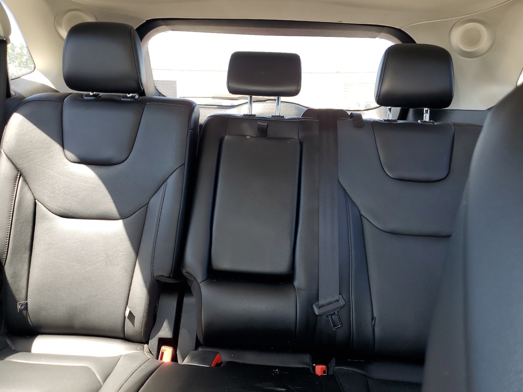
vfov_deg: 53.1
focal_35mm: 26
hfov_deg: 67.3
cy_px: 196
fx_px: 393
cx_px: 262
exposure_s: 1/60.2
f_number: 1.5
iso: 50
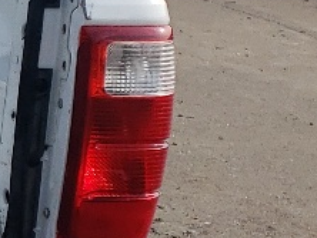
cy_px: 175
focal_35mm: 187
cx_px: -515
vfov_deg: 7.9
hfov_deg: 9.2
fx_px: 1714
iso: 50
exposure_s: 1/2500
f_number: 1.5
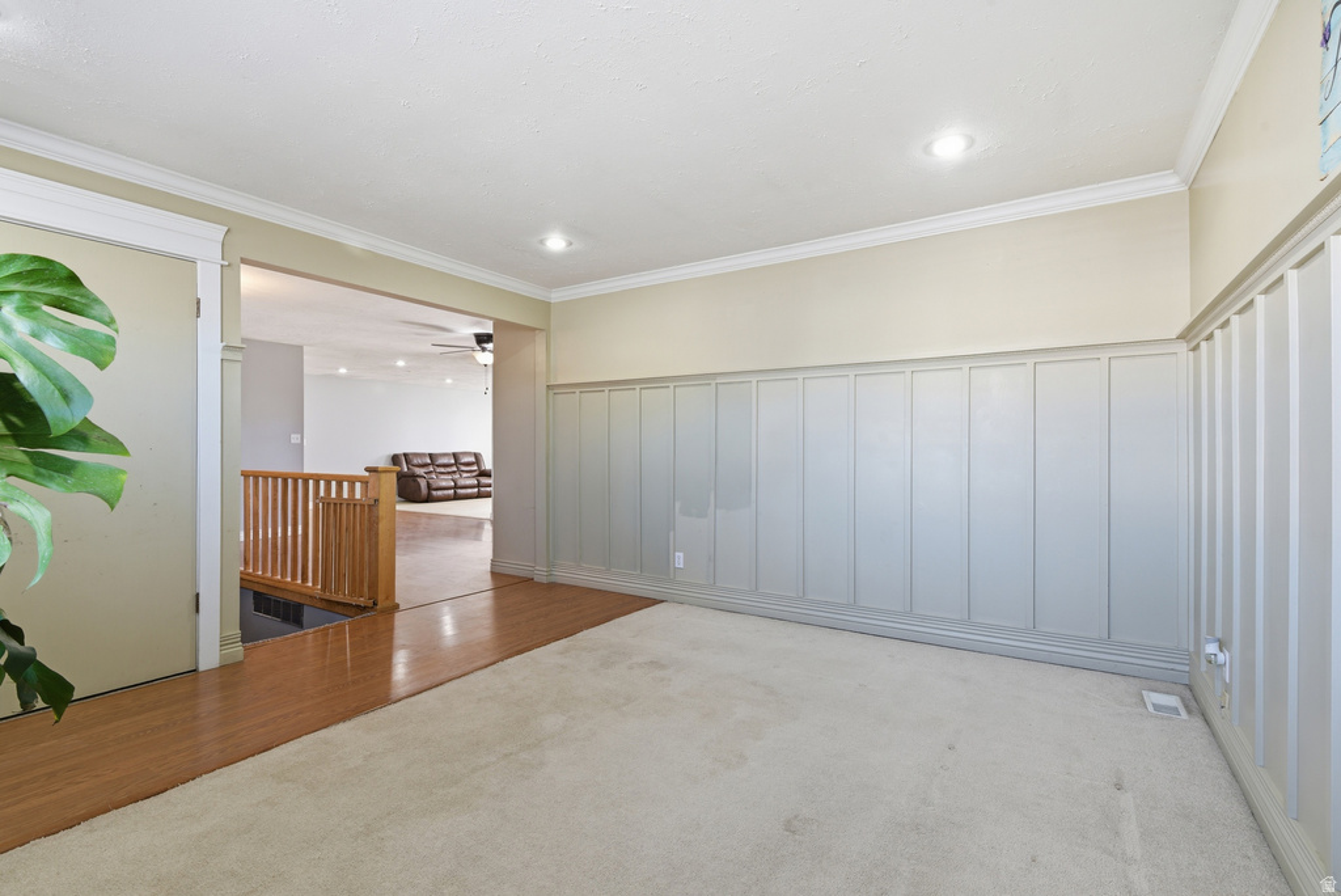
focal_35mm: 16
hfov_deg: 96.7
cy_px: 448
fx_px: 596
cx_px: 670
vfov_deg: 73.8
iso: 100
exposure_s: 1/8
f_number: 10
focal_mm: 16
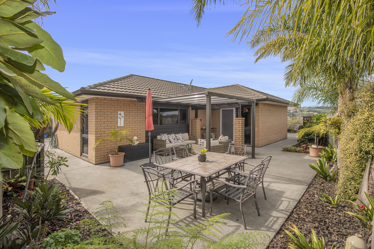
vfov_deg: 70.5
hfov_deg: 93.3
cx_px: 187
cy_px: 124
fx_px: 177
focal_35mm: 17
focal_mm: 17
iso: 200
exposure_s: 1/200
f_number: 7.1
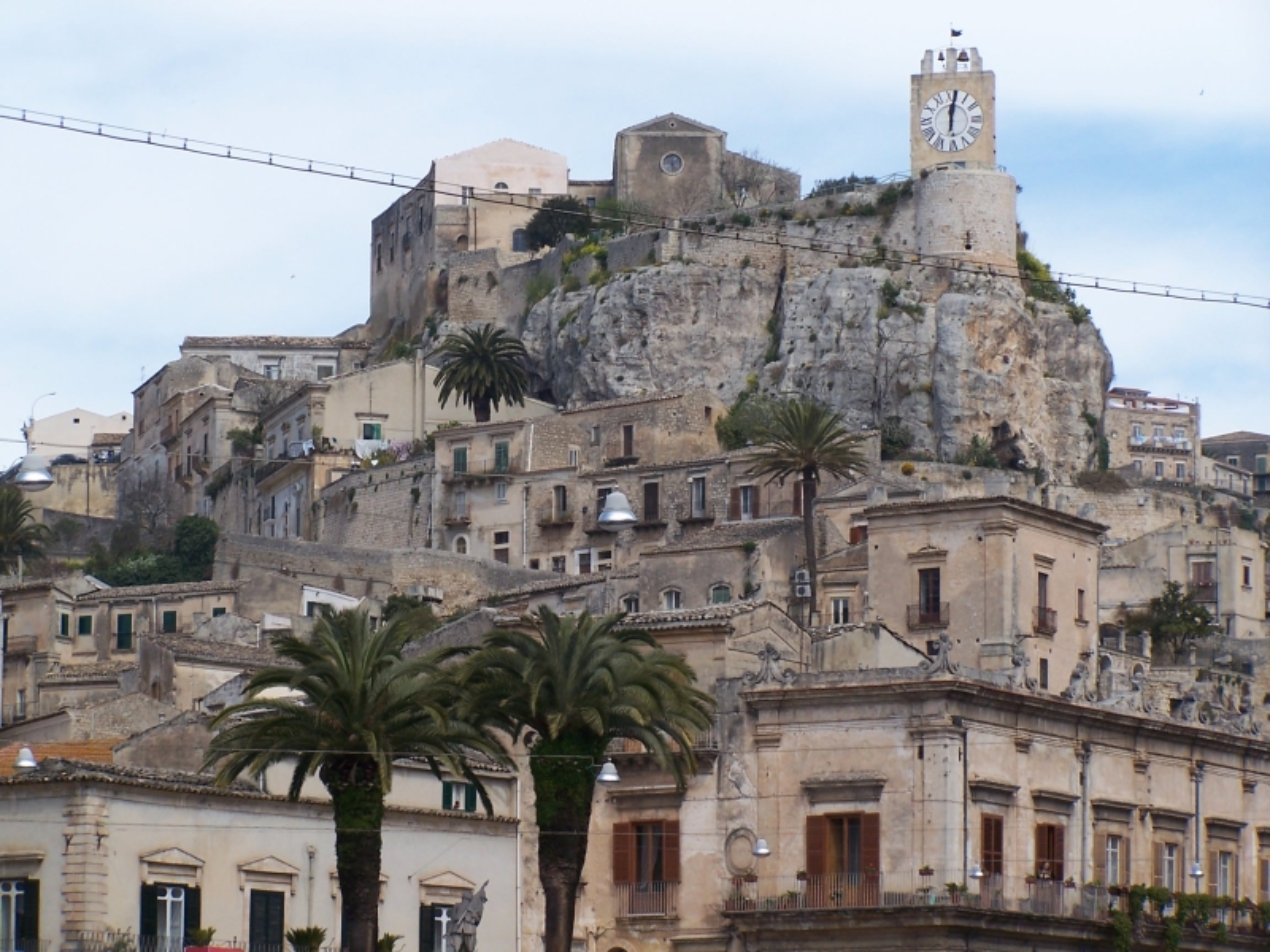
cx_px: 635
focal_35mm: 128
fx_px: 4696
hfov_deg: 15.4
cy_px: 476
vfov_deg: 11.6
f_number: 4.5
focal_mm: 21.2
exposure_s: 1/500
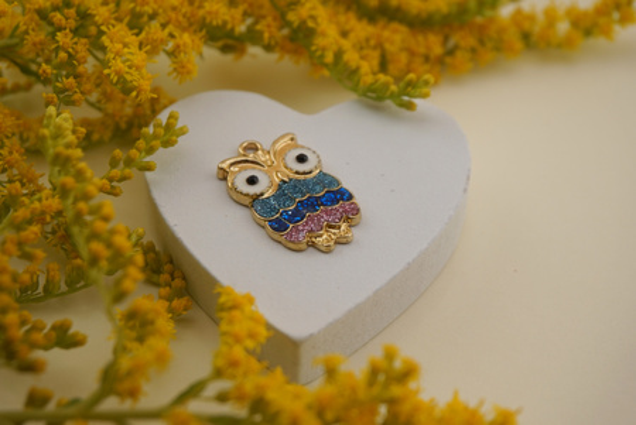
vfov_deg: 23.2
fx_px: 1034
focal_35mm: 58
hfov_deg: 34.2
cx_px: 318
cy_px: 212
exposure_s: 1/100
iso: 100
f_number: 7.1
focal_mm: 39
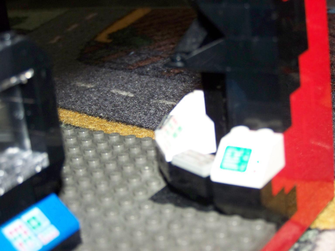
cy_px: 126
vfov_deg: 19.1
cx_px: 168
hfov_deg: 25.3
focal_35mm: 77
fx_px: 745
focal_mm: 12.8
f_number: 3.2
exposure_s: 1/40
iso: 200
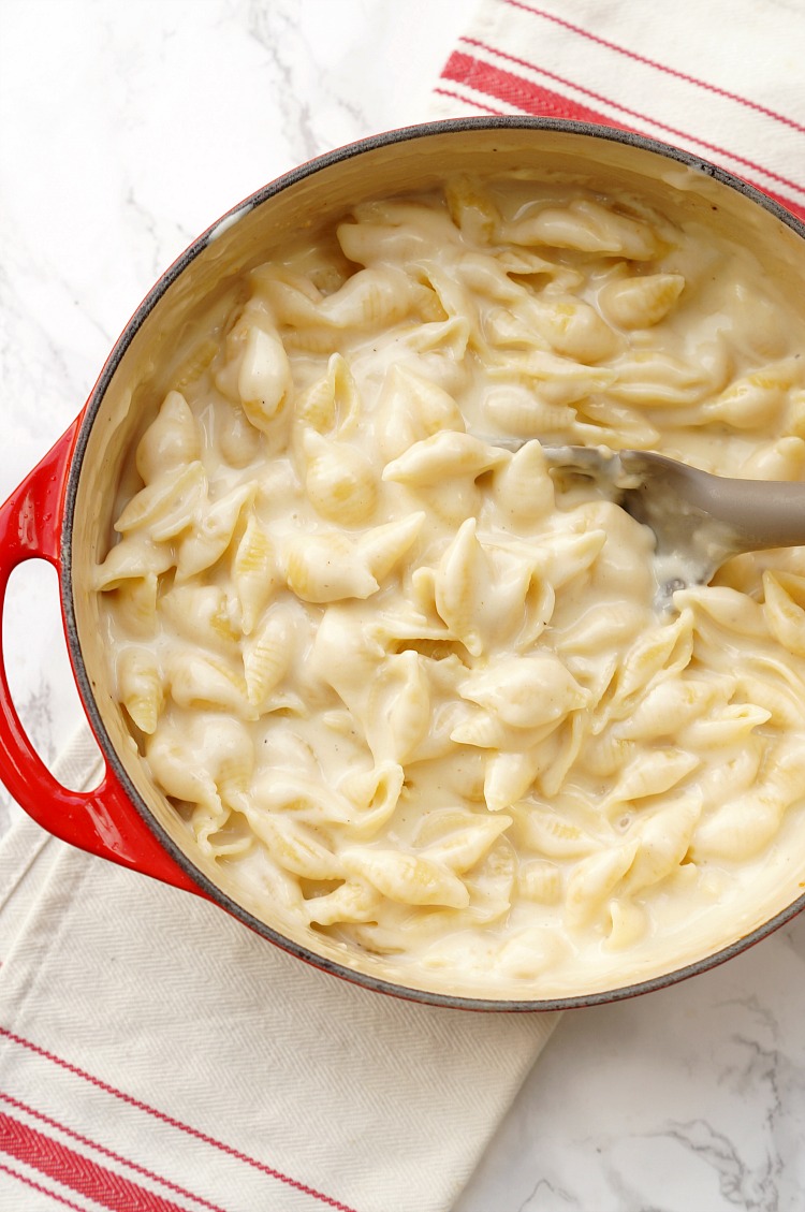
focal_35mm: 75
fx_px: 2522
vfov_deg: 27.0
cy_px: 606
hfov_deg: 18.1
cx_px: 402
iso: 100
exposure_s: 1/80
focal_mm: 50
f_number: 3.5
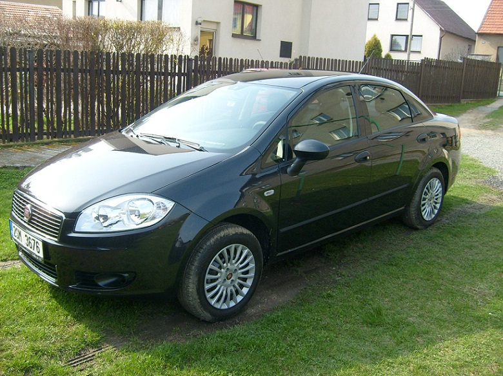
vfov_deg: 40.7
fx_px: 508
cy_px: 188
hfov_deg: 52.7
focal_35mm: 35
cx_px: 252
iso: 80
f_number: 7.1
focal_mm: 5.8
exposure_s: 1/90
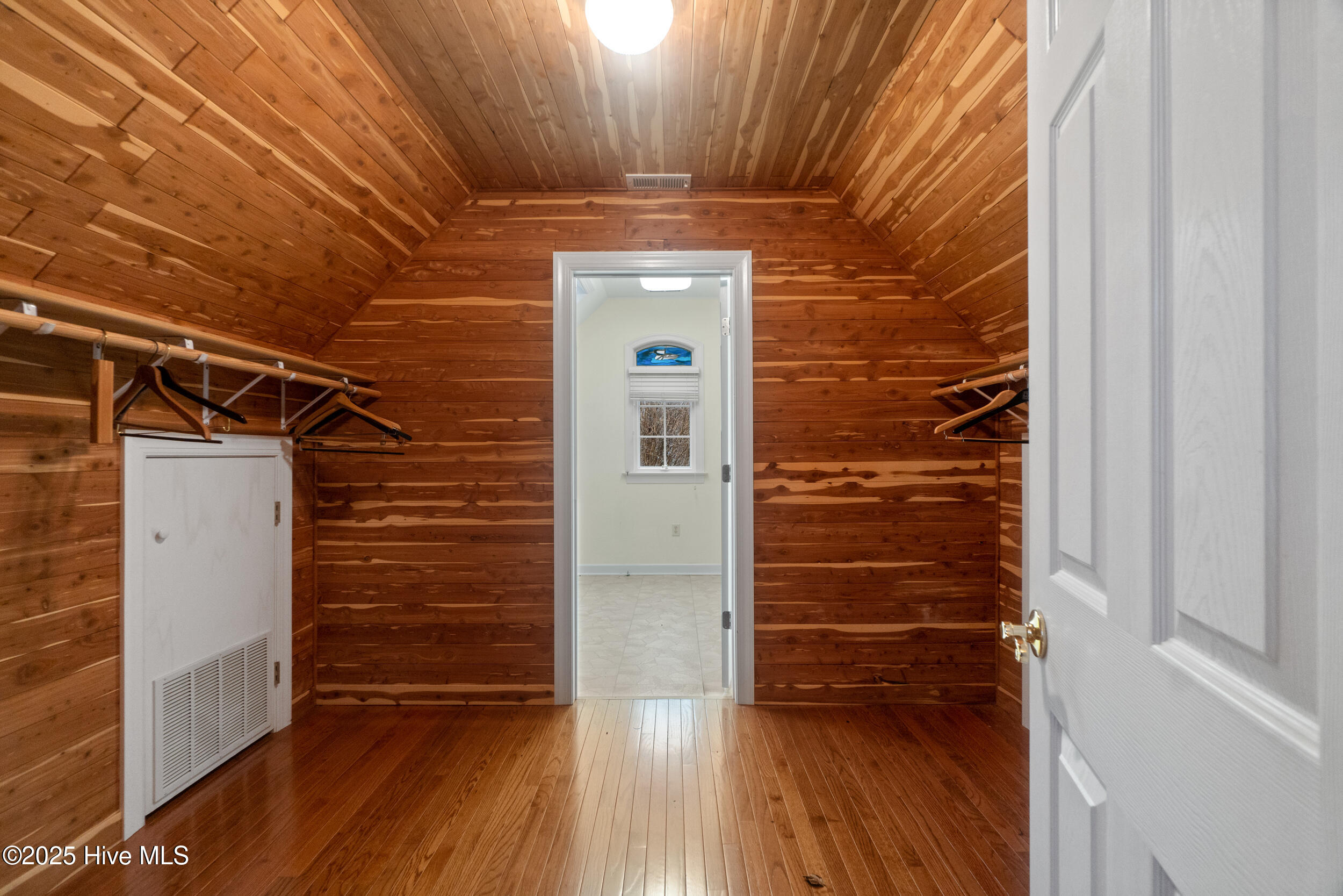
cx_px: 672
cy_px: 448
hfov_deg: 100.4
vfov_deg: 77.3
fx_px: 560
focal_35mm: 15
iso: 400
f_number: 8
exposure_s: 1/2
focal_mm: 10
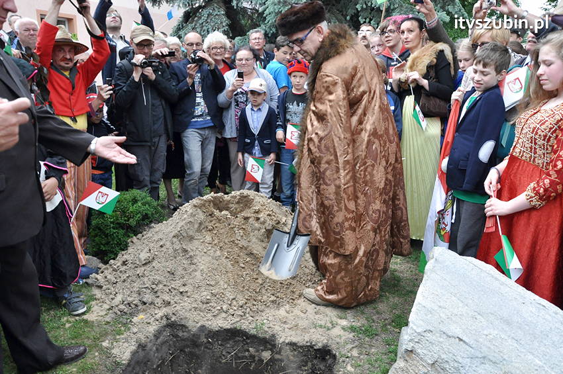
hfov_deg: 67.4
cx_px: 282
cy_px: 187
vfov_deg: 47.8
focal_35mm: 27
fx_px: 422
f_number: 7.1
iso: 1250
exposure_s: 1/320
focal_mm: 18
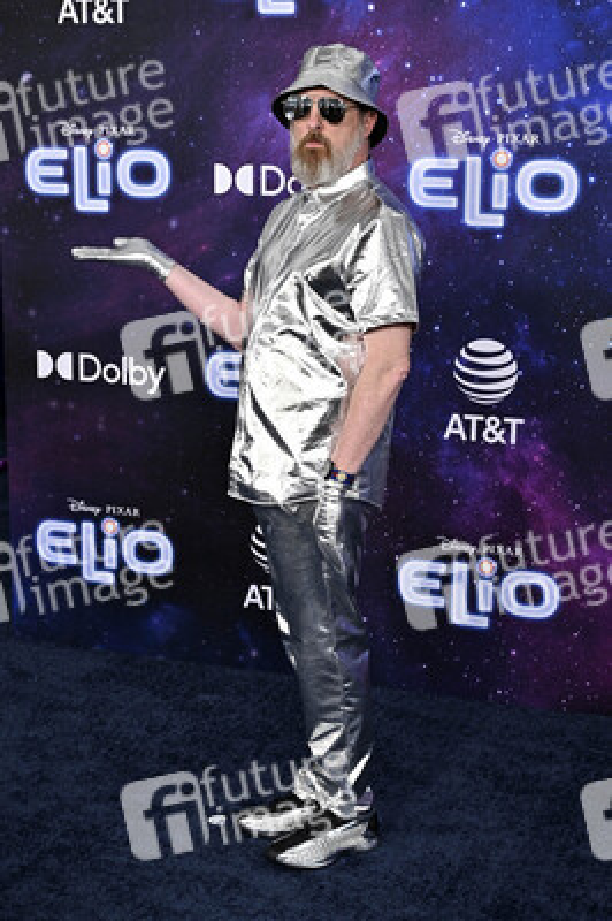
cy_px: 460
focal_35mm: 52
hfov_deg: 25.9
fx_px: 1328
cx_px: 306
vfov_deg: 38.2
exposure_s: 1/320
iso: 1600
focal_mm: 52
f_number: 5.6
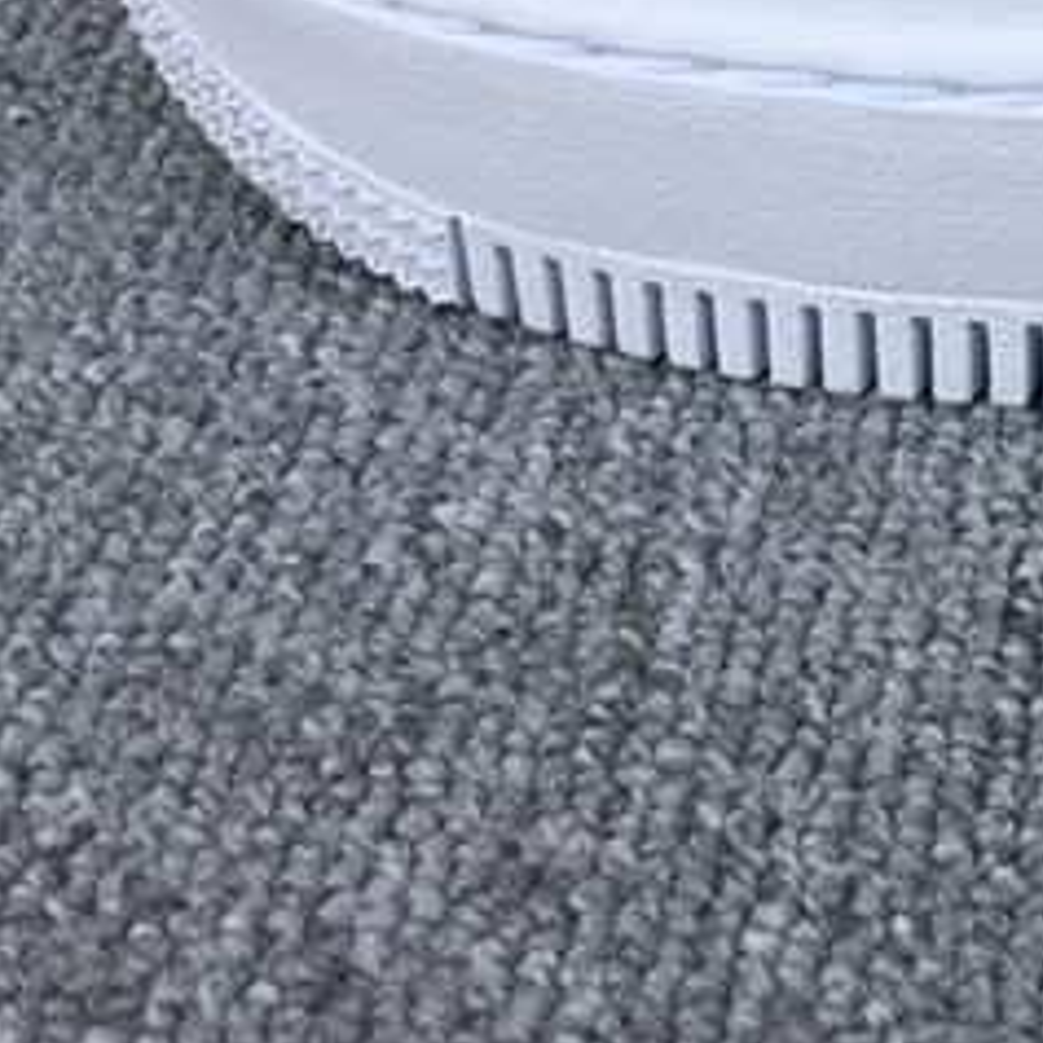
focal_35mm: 104
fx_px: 3545
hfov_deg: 15.2
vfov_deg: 15.9
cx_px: 1686
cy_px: -310
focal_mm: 3.3
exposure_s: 1/522
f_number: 2.4
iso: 25
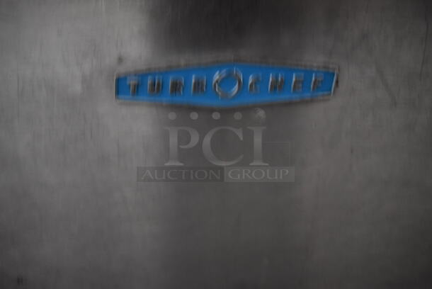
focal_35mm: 32
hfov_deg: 59.4
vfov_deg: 41.8
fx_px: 378
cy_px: 144
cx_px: 216
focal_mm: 21
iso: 3200
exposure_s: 1/60
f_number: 3.8
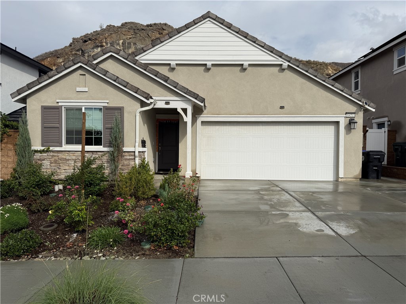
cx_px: 203
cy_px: 152
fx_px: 281
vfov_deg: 56.8
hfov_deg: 71.6
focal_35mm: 24
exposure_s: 1/8130
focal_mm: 6.76
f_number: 1.78
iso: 80
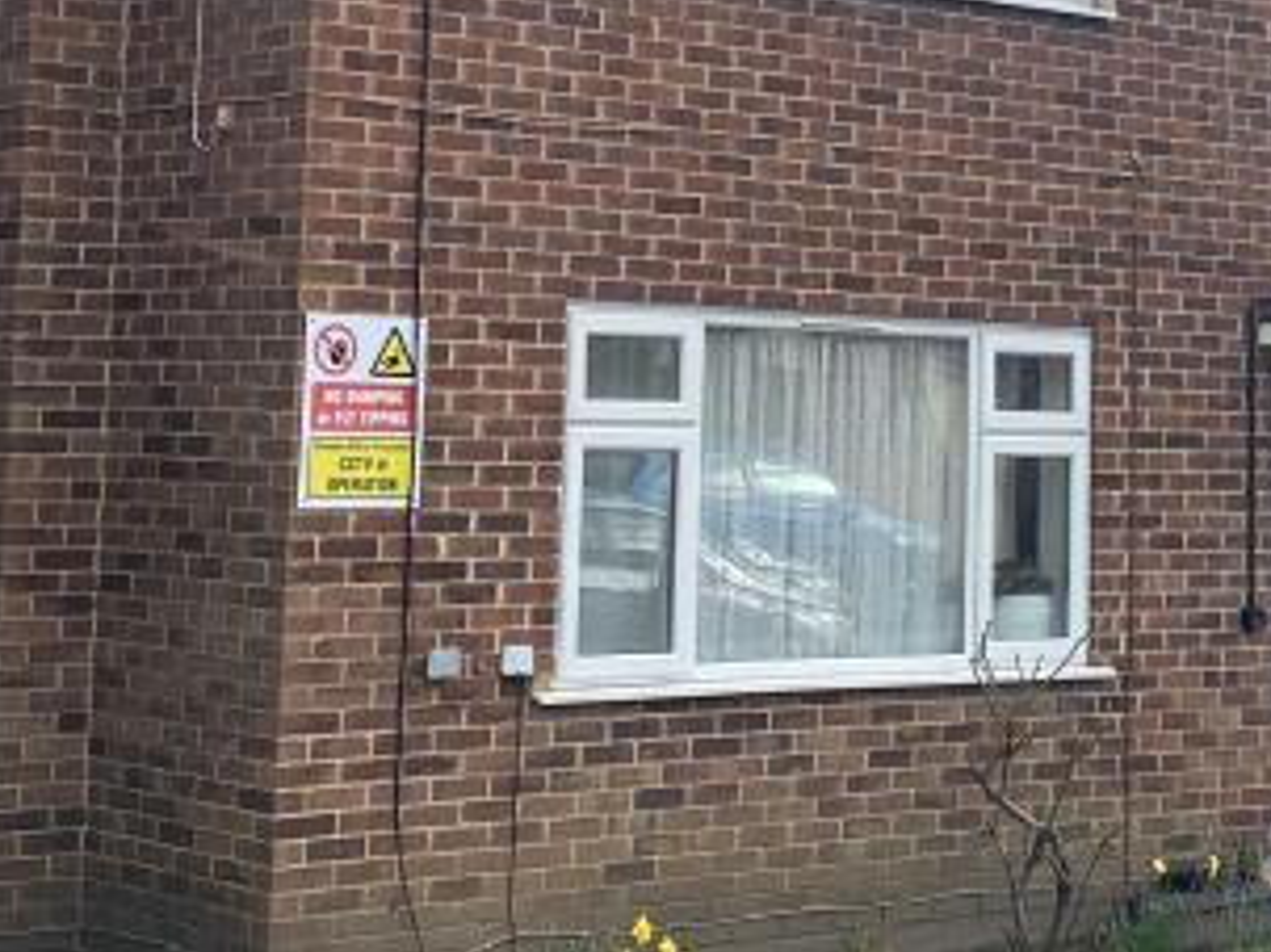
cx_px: 835
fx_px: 3230
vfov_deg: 16.5
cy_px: 50
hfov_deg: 22.2
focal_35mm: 88
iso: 32
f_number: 1.8
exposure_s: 1/1218
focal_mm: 4.25
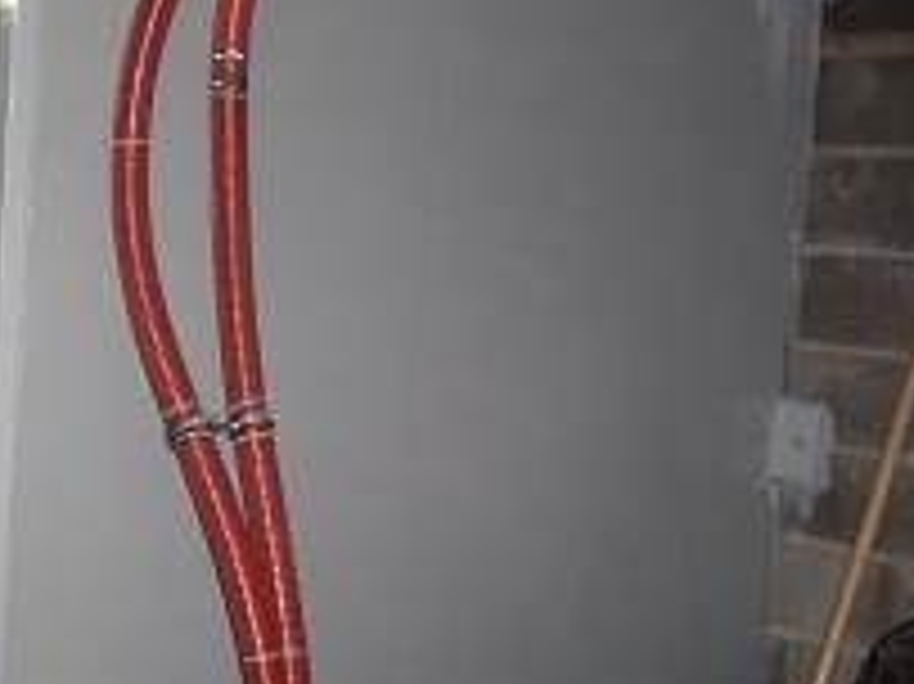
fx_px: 2058
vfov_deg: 18.9
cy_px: 405
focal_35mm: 78
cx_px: 65
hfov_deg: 24.2
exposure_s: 1/40
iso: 200
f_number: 2.8
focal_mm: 7.9
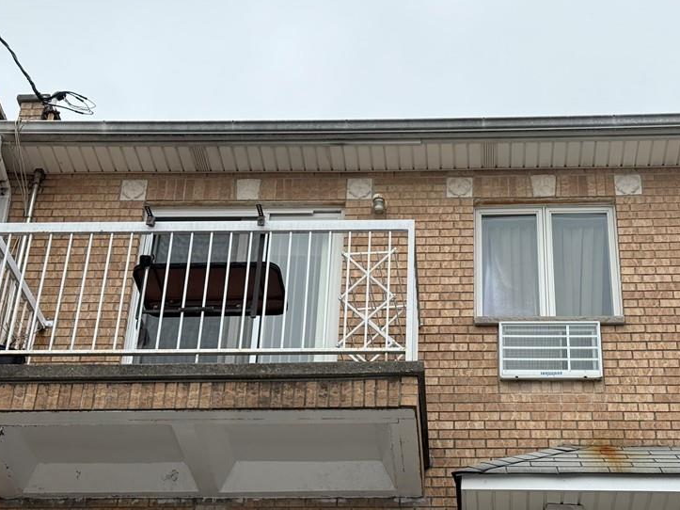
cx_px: 398
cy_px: 322
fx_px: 1336
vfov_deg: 21.6
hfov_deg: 28.5
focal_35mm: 68
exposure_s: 1/1330
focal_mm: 6.76
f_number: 1.78
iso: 80
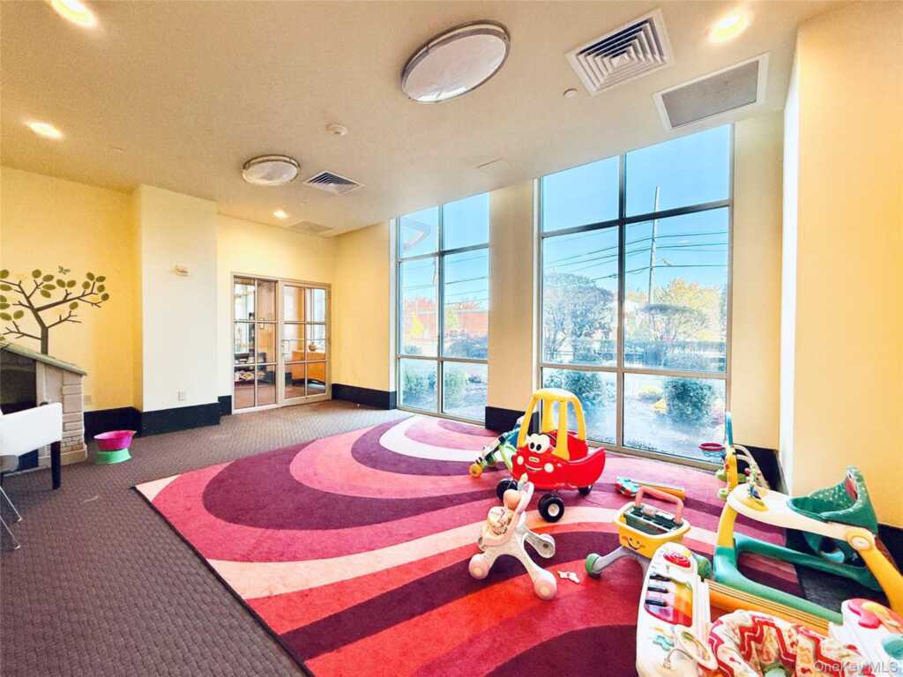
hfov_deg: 102.1
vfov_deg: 85.7
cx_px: 452
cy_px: 338
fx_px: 365
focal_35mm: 14
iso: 100
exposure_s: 1/120
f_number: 2.2
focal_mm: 2.22
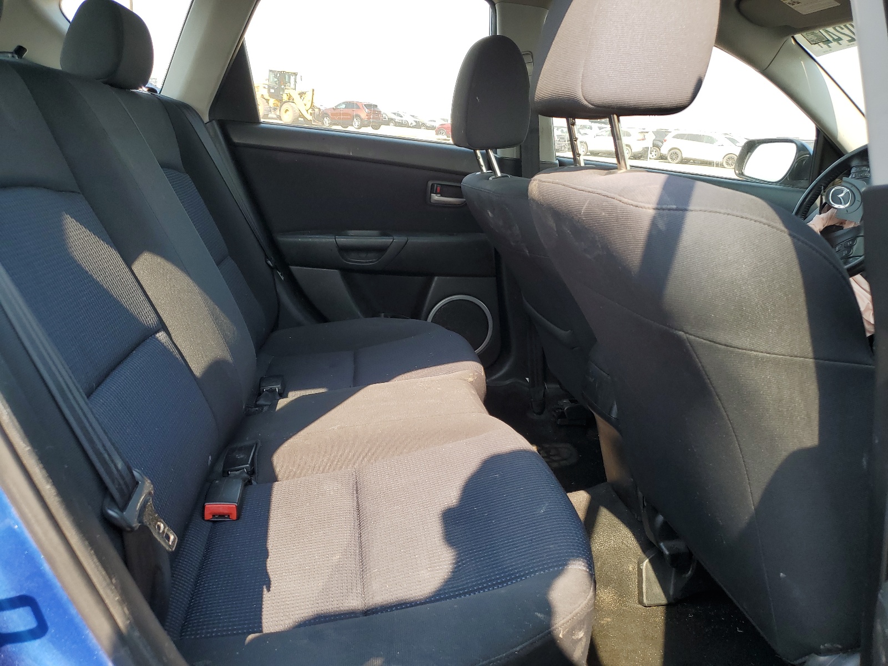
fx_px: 667
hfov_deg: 67.3
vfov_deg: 53.1
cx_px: 444
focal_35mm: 26
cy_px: 333
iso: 50
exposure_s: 1/476
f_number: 1.5
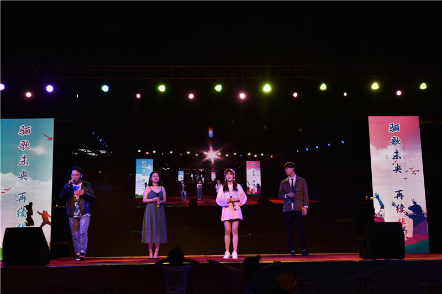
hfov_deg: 41.1
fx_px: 589
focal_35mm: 48
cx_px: 221
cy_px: 147
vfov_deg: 28.1
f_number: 4
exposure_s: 1/200
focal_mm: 48
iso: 400
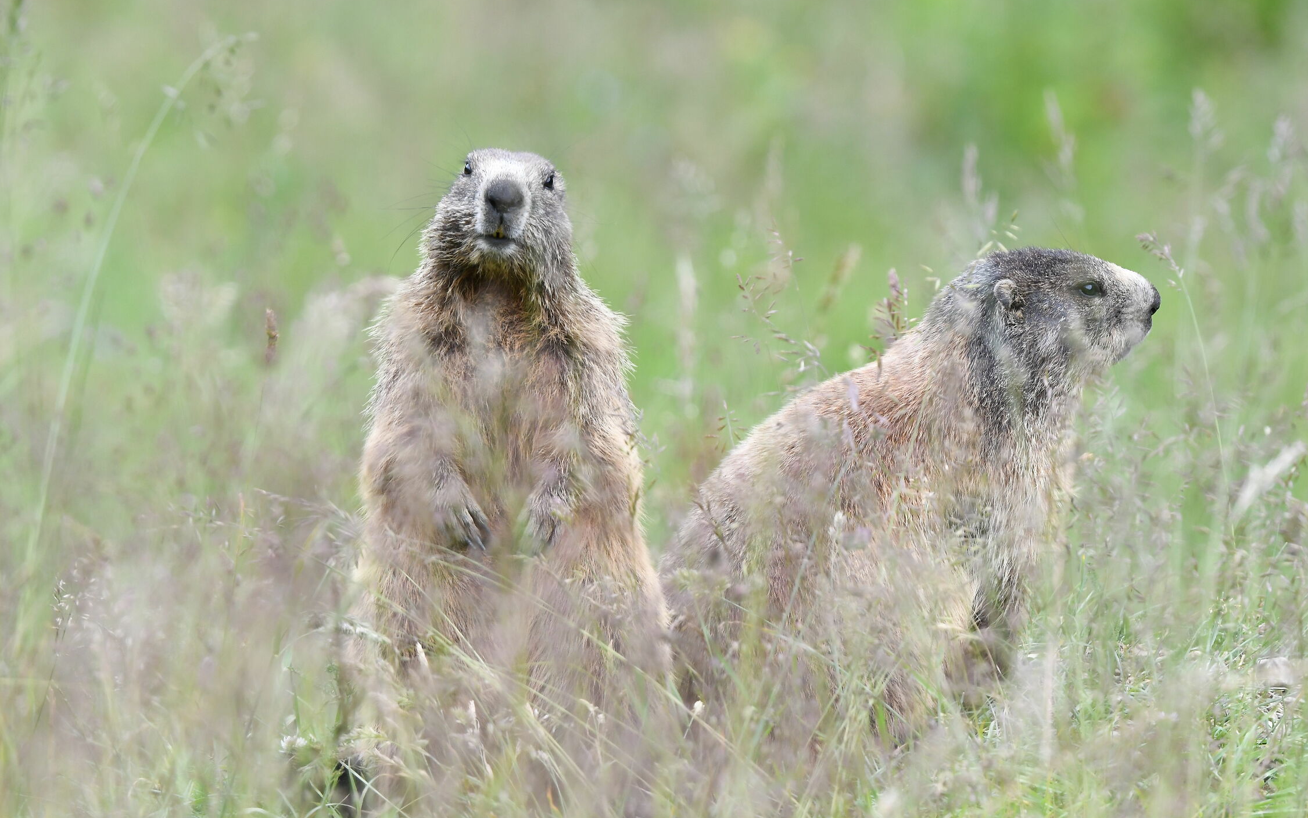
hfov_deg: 2.6
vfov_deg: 1.6
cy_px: 443
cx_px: 679
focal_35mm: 815
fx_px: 29053
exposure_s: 1/500
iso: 800
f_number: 7.1
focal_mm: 500
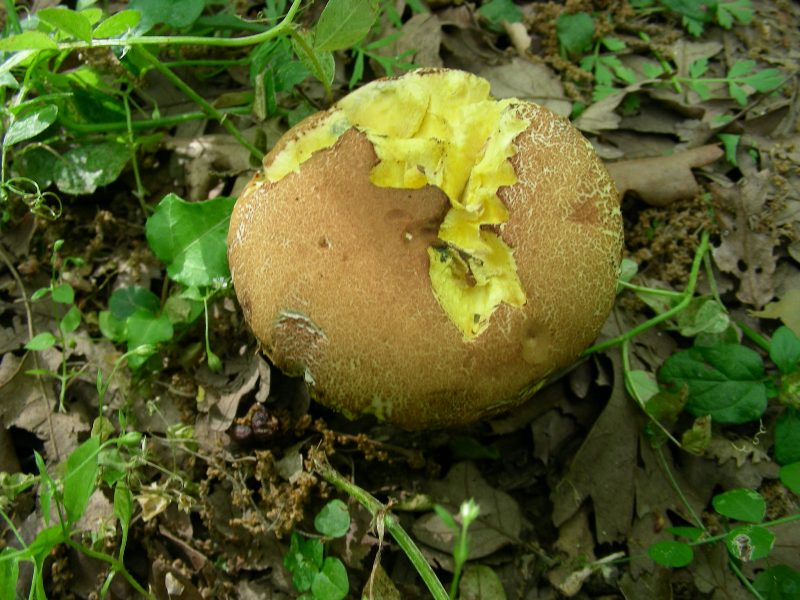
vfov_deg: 37.7
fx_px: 878
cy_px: 300
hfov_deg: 49.0
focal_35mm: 38
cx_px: 400
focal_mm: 6.3
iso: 50
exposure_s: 1/18
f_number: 3.5
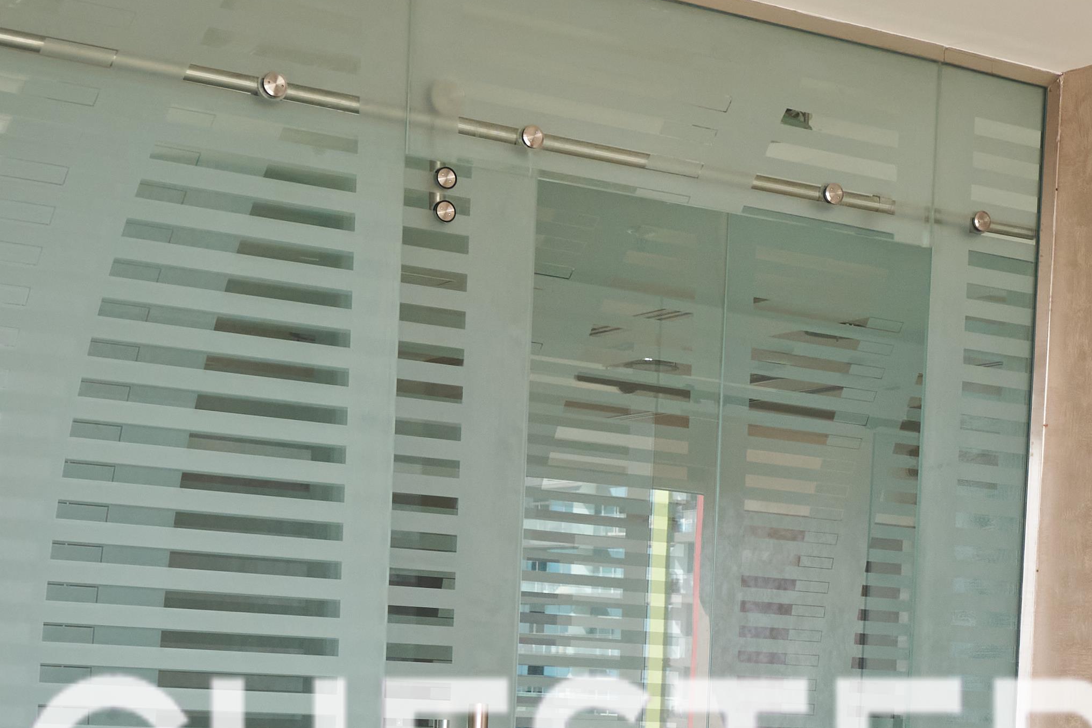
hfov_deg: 26.4
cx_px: 895
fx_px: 2275
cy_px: 778
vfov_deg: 17.6
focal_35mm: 75
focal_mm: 16
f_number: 5.6
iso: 320
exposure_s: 1/50
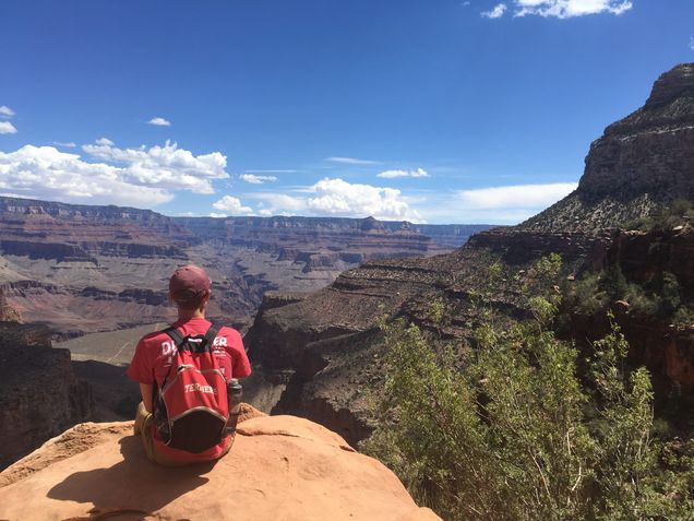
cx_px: 347
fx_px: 581
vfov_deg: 48.2
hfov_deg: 61.7
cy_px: 260
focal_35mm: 29
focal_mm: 4.15
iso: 25
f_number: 2.2
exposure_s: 1/1789
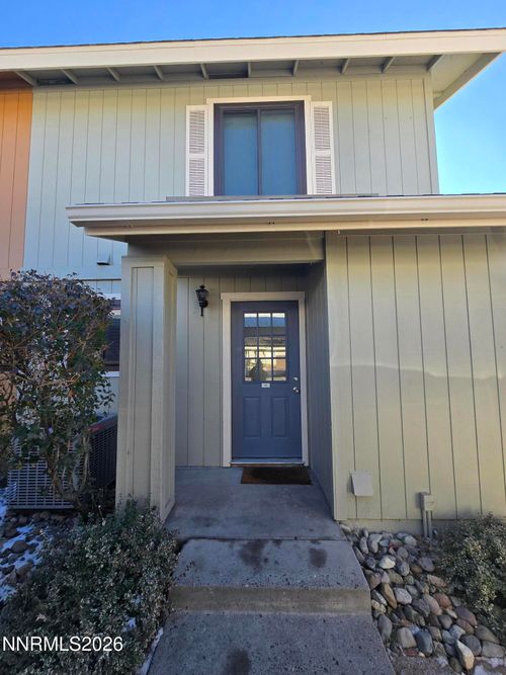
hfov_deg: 89.9
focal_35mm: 13
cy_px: 338
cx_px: 253
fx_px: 253
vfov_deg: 106.2
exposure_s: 1/553
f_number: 2.2
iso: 50
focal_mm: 2.2
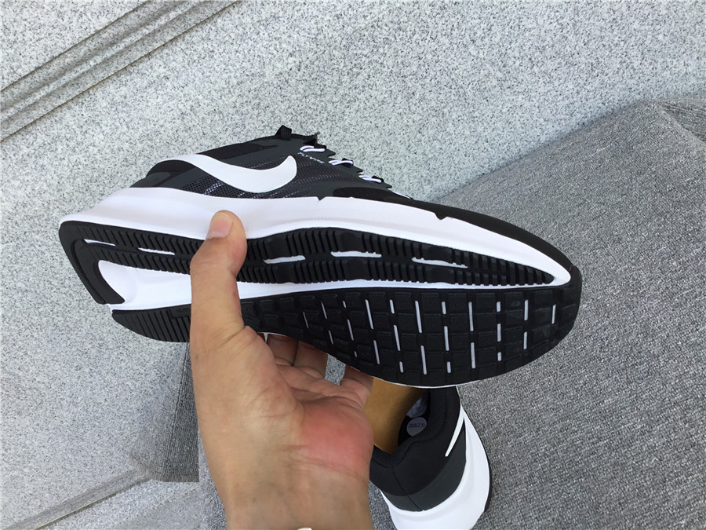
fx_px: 632
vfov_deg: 45.4
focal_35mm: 31
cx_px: 353
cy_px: 265
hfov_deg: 58.4
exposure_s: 1/266
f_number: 2.4
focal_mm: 3.3
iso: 25
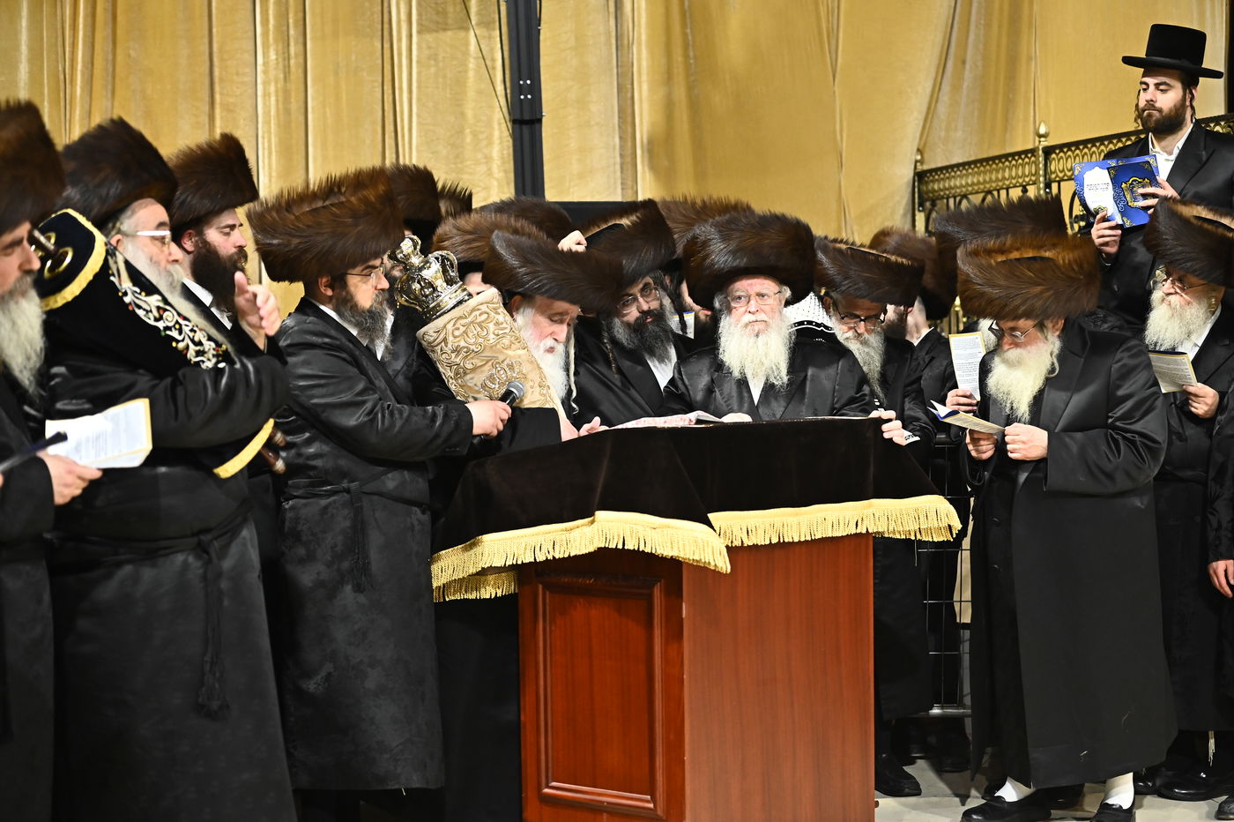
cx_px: 617
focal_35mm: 70
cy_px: 411
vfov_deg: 19.4
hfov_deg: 28.9
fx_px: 2398
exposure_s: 1/200
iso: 3200
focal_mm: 70
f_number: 3.5
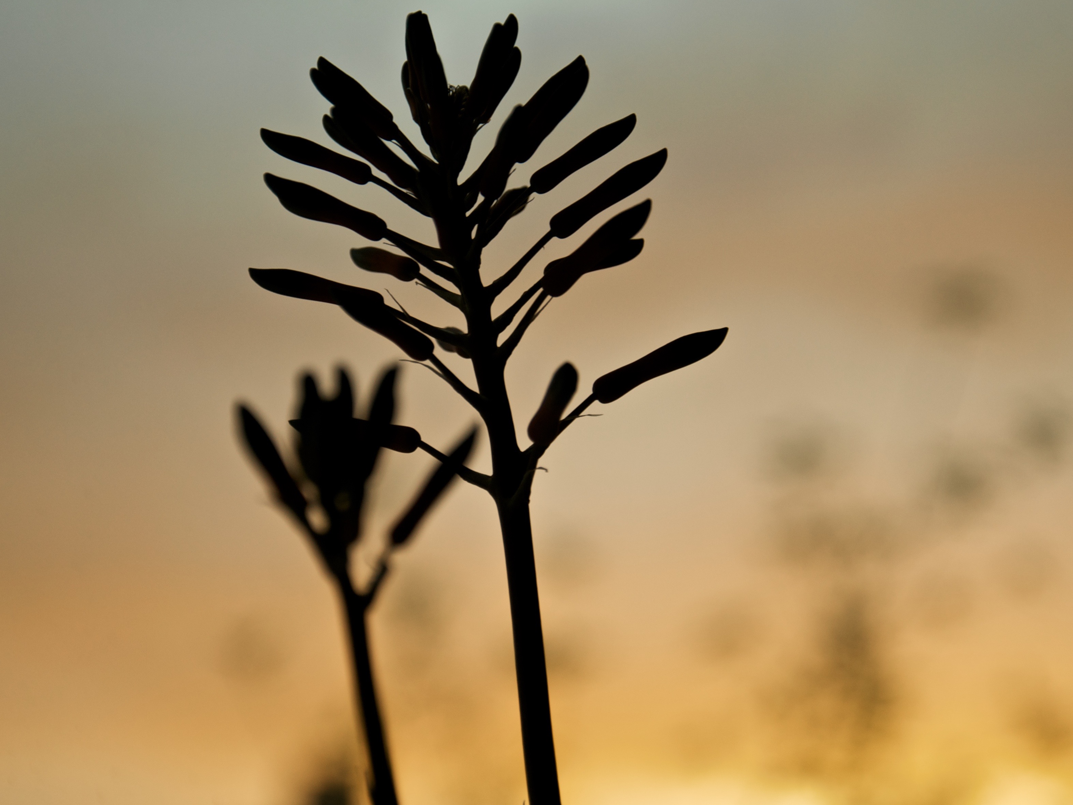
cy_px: 352
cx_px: 499
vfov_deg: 10.3
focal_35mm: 144
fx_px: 4453
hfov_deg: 13.7
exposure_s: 1/50
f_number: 5.3
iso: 200
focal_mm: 75
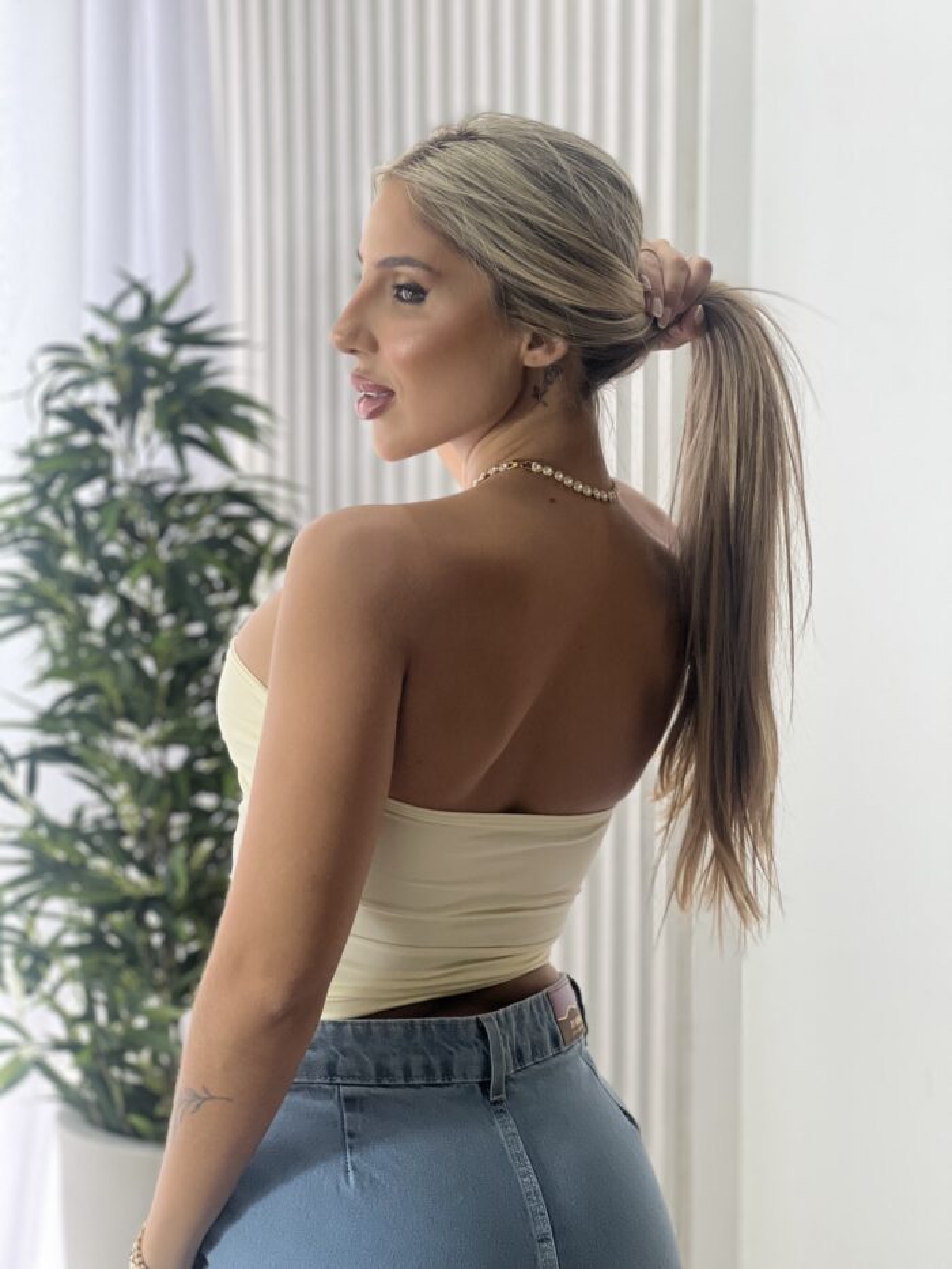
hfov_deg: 19.1
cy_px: 634
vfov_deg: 25.3
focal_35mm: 77
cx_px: 476
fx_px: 2823
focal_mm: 9
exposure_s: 1/120
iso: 125
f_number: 2.8
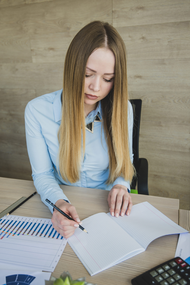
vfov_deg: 58.7
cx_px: 95
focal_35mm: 32
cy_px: 142
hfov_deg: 41.2
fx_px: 253
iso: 250
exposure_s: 1/60
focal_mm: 32
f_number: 4
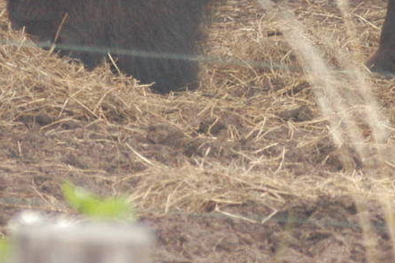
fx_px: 6927
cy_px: -188
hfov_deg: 3.3
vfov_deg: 2.2
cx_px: 83
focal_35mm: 632
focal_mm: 116
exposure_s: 1/400
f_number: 5
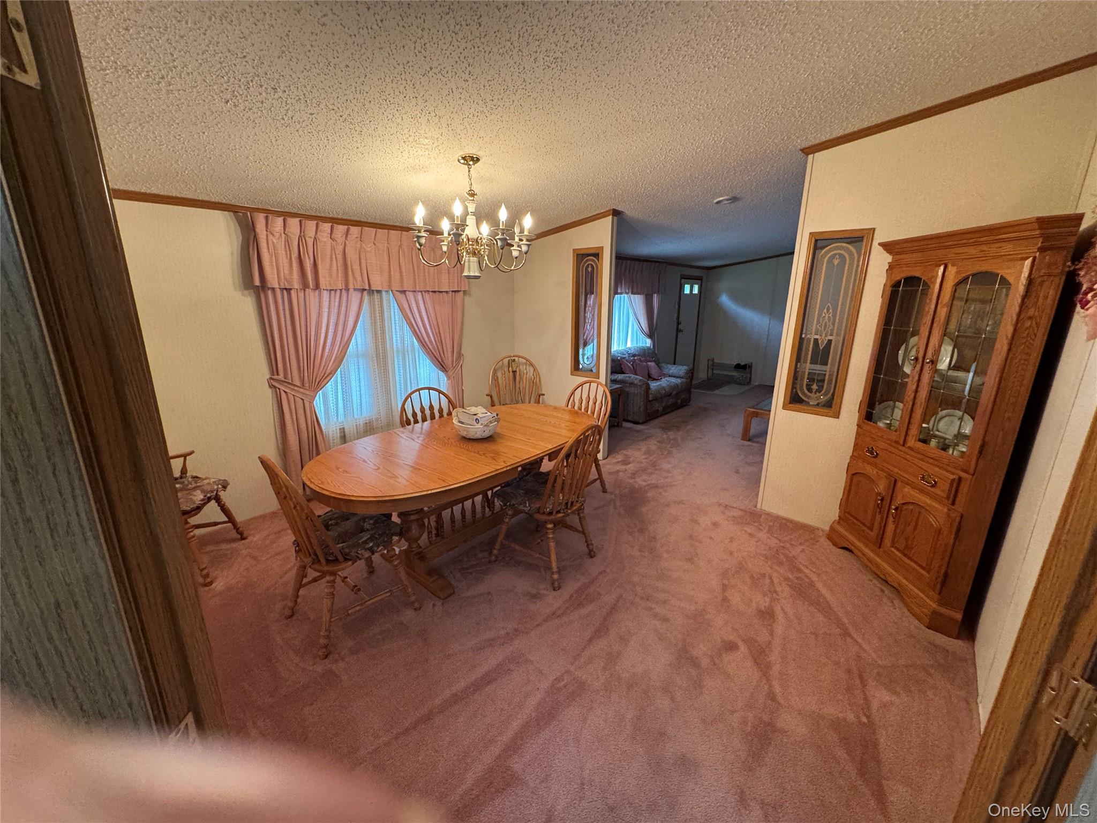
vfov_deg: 85.7
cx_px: 548
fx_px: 444
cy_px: 412
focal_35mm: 14
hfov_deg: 102.1
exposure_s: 1/60
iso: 640
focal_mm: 2.22
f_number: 2.2
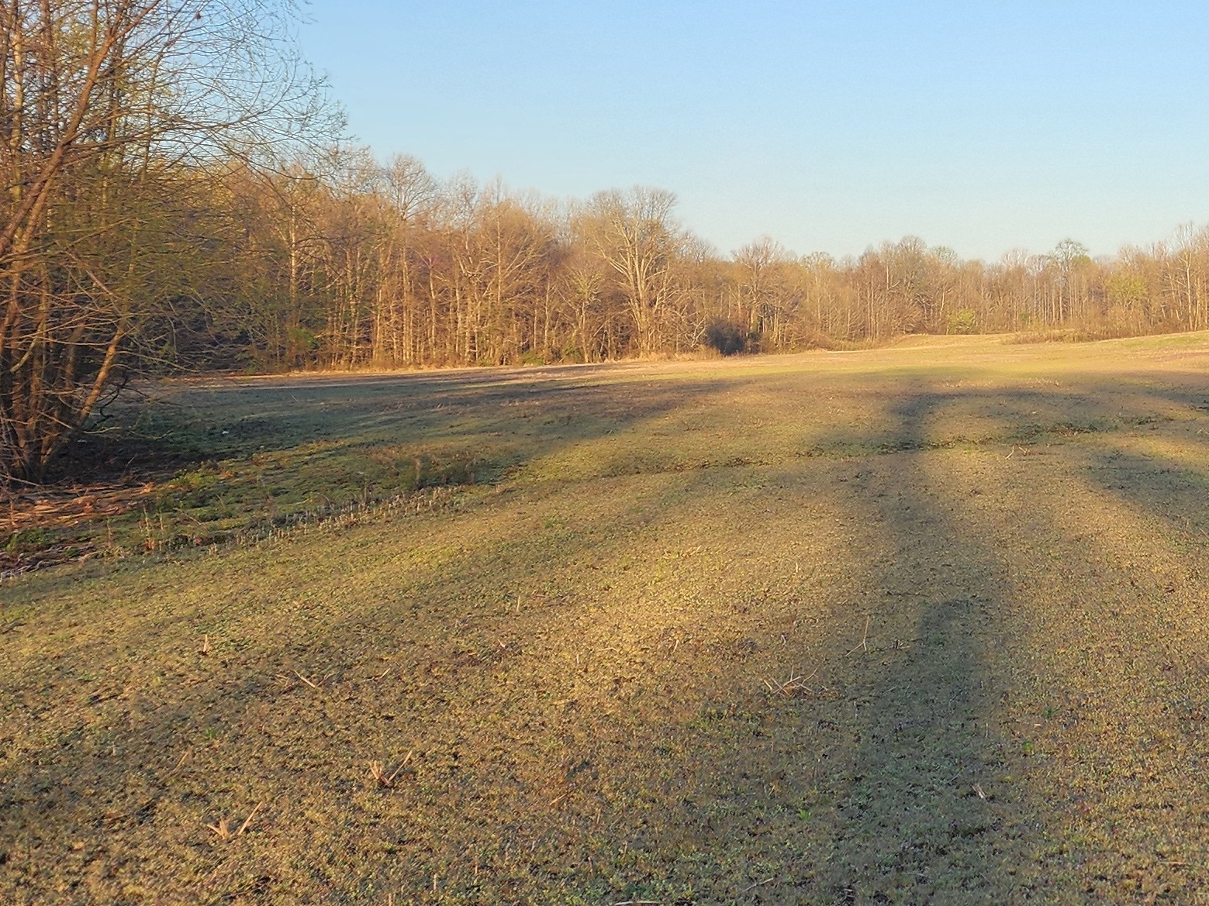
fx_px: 2060
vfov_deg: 24.7
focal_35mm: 59
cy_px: 290
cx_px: 1147
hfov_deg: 30.8
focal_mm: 6.4
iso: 12
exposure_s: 1/367
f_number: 1.8
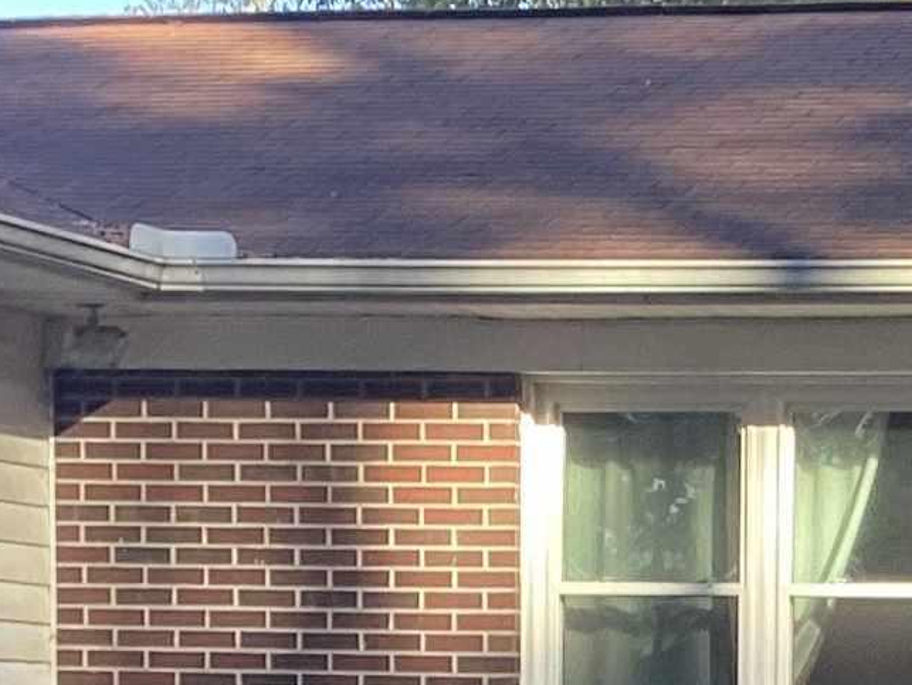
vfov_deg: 9.7
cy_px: 1014
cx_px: 1082
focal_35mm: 148
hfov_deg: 13.0
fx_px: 3901
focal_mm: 3.3
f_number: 2.4
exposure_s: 1/120
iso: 25
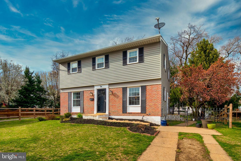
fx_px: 127
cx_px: 120
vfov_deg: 64.5
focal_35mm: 19
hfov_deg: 86.9
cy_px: 80
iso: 320
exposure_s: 1/320
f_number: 16
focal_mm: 19
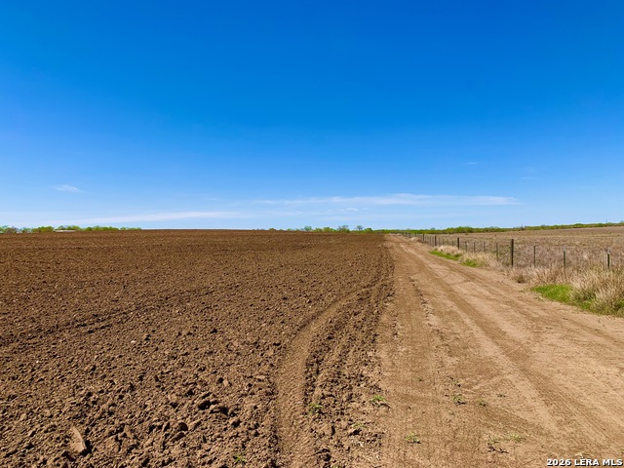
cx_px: 312
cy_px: 234
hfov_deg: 67.3
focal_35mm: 26
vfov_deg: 53.1
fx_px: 469
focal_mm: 4.25
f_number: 1.8
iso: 25
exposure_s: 1/2755
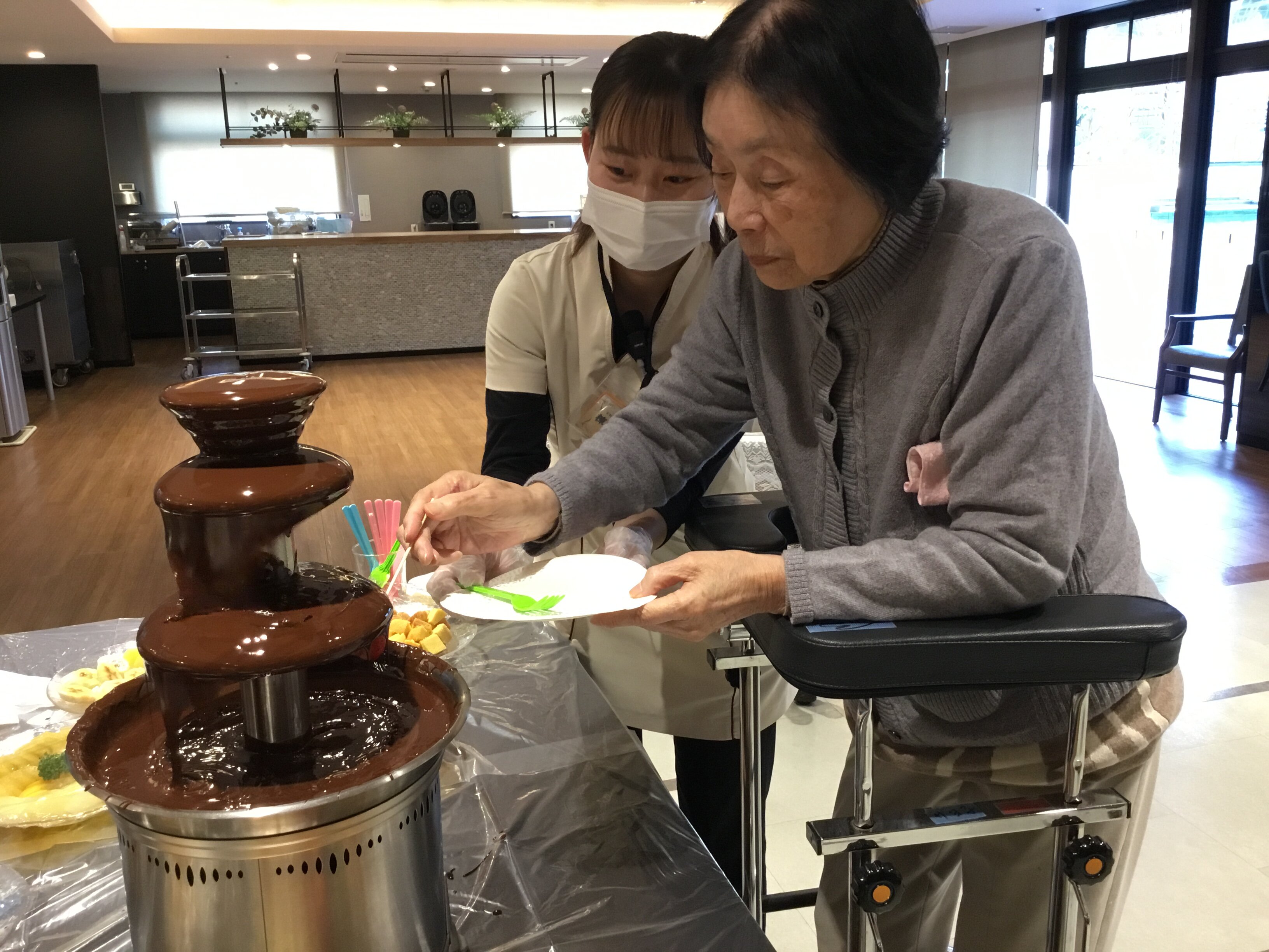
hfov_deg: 58.4
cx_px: 634
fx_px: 1136
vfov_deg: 45.4
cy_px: 476
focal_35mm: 31
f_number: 2.4
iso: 160
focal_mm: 3.3
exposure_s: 1/33
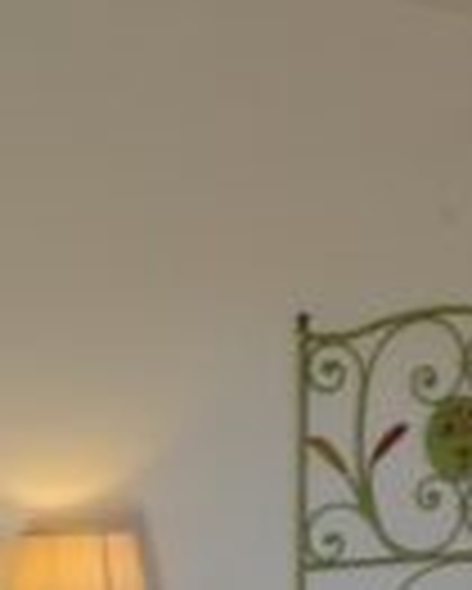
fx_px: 1465
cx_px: 953
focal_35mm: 84
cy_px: 446
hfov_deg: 14.9
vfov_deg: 22.5
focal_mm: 24
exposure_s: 1/100
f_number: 8
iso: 800
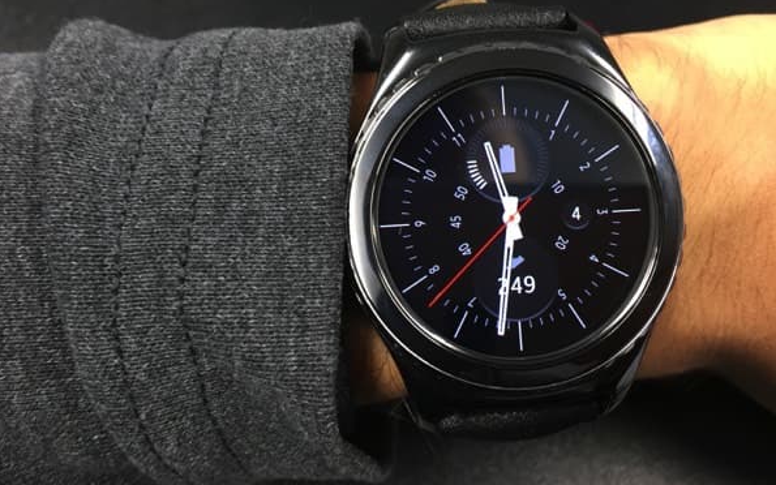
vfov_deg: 40.6
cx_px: 386
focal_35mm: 31
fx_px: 656
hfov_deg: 61.2
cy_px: 226
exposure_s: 1/33
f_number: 2.2
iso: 100
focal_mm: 4.15
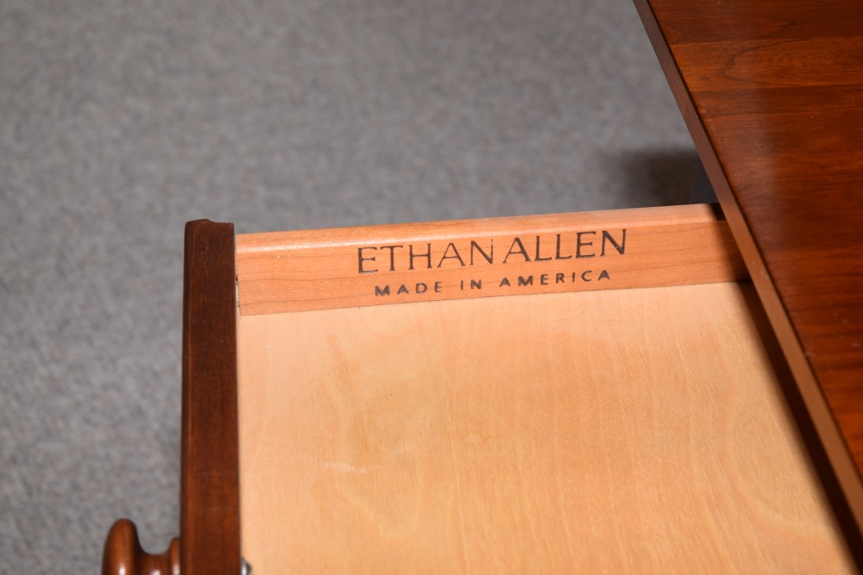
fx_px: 1870
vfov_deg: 17.5
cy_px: 288
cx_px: 432
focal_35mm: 78
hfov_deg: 26.0
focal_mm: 52
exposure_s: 1/60
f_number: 8
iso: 100
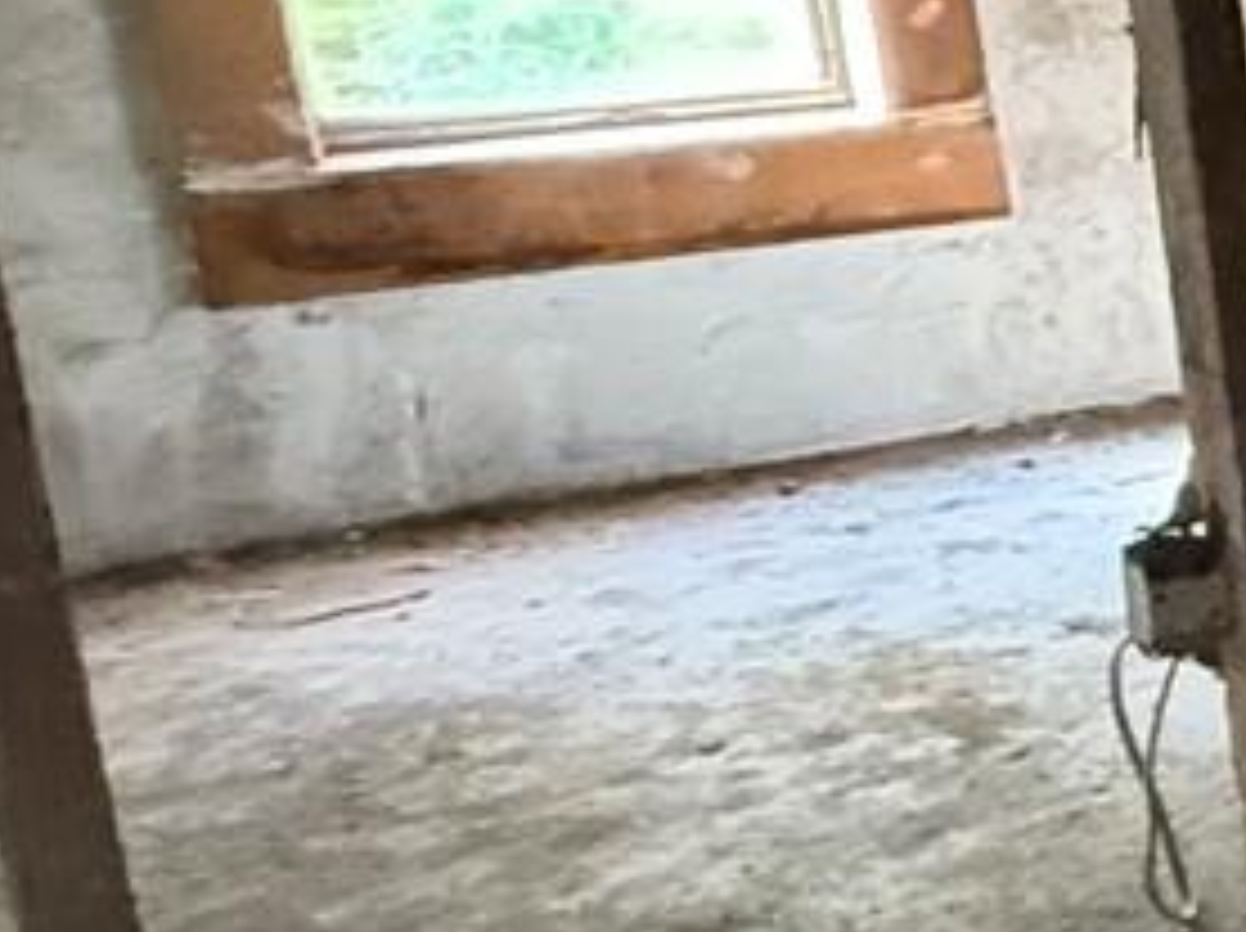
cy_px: 266
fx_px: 2912
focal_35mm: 81
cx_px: 3401
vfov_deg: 18.1
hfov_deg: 12.9
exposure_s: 1/49
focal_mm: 2.22
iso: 1250
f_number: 2.2
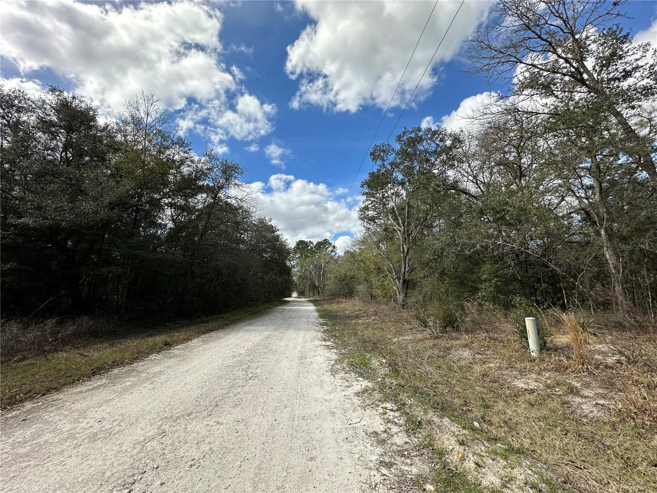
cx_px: 328
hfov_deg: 102.1
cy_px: 246
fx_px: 266
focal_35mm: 14
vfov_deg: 85.7
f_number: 2.2
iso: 40
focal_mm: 2.22
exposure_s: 1/1795
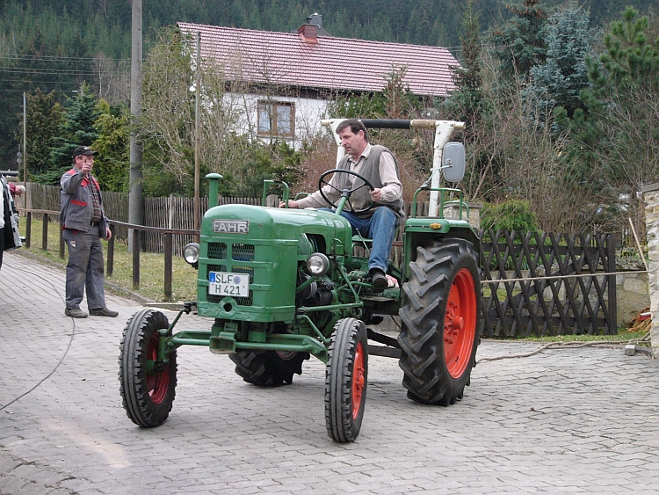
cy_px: 248
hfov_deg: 29.0
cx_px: 330
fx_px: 1276
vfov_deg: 21.9
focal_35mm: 67
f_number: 2.8
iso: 150
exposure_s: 1/80
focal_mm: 11.2
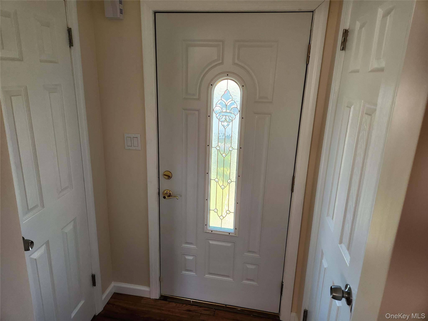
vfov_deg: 58.9
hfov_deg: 73.9
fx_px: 284
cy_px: 160
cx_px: 214
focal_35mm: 23
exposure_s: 1/180
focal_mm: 5.4
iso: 160
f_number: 1.8
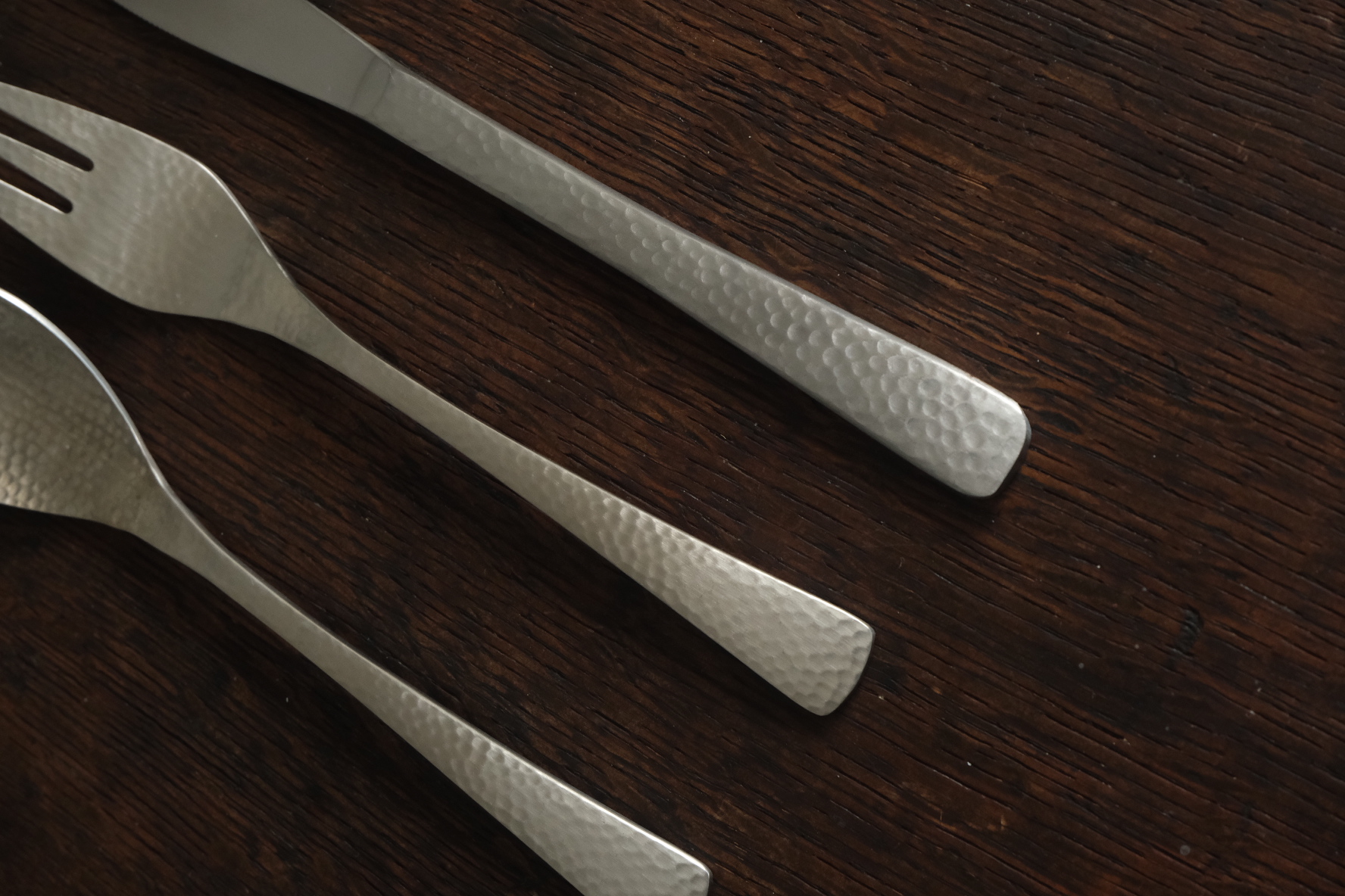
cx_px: 672
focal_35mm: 56
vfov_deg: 24.2
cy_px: 448
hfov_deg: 35.6
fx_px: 2092
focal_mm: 37.4
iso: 3200
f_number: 6.4
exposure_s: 1/160
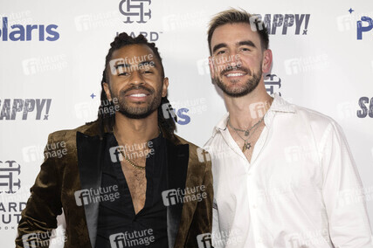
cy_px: 130
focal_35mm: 57
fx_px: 590
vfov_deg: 23.7
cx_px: 196
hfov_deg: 35.1
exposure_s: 1/200
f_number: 5
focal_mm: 54
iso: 800
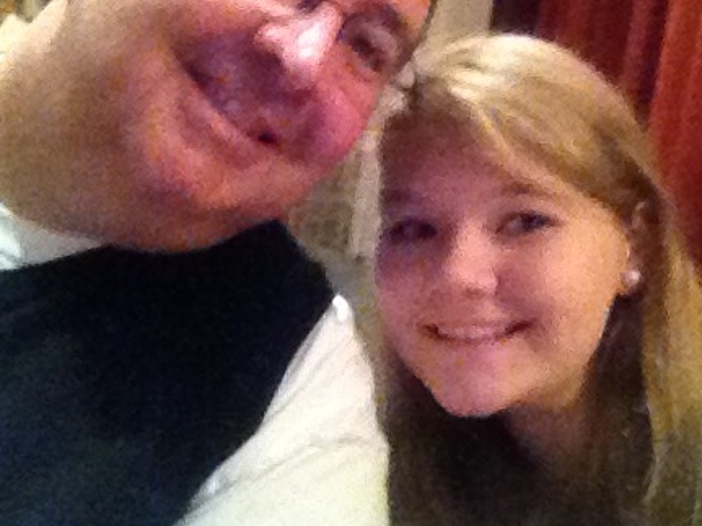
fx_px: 1054
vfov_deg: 27.9
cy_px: 182
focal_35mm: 52
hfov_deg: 36.7
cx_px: 407
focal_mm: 1.85
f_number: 2.4
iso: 1250
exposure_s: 1/24
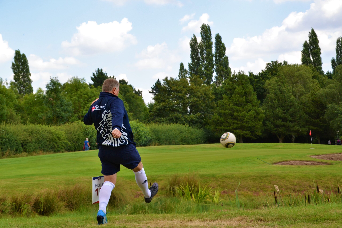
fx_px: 598
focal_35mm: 63
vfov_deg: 21.6
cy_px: 114
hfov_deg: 31.9
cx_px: 171
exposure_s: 1/1250
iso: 400
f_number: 5
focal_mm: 42
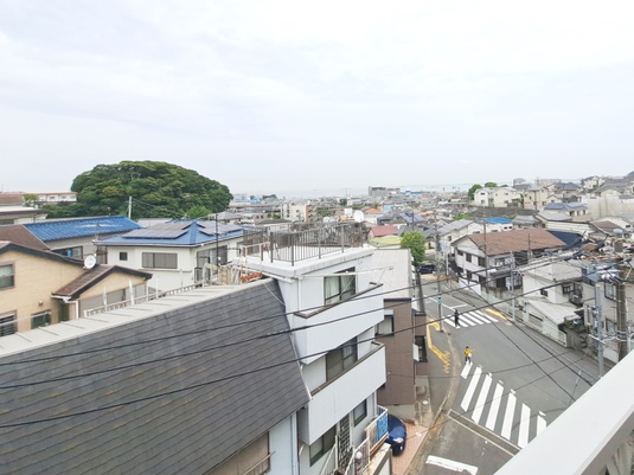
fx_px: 311
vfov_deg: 73.5
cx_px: 412
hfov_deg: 88.4
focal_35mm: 17
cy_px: 181
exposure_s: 1/1873
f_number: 2.2
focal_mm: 1.74
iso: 50
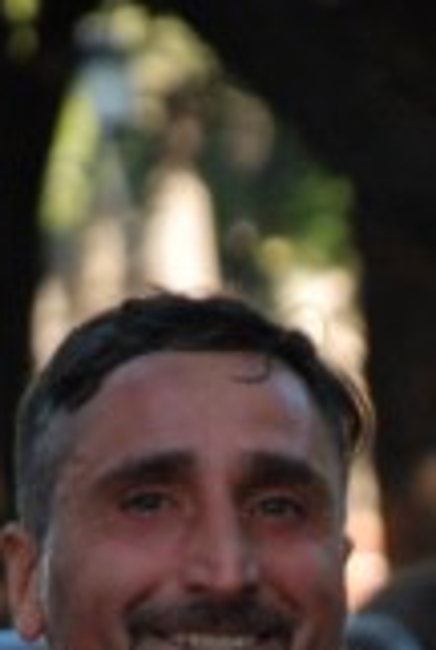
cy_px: 1179
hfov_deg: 2.1
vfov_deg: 3.0
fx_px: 12155
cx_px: 216
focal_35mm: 672
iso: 1000
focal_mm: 120
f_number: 5.6
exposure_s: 1/400
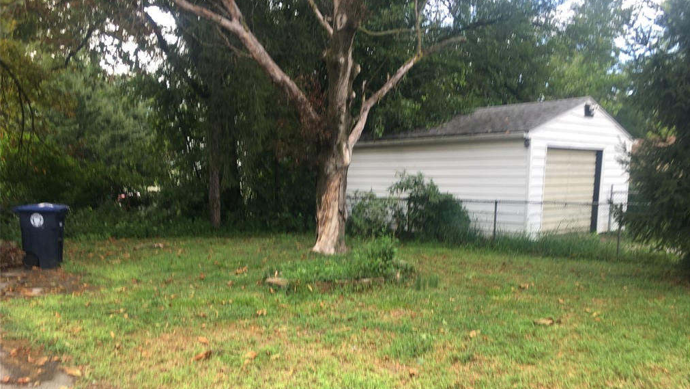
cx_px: 349
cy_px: 254
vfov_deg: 36.4
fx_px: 586
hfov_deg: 61.0
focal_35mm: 32
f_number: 2.2
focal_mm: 4.15
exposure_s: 1/149
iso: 25
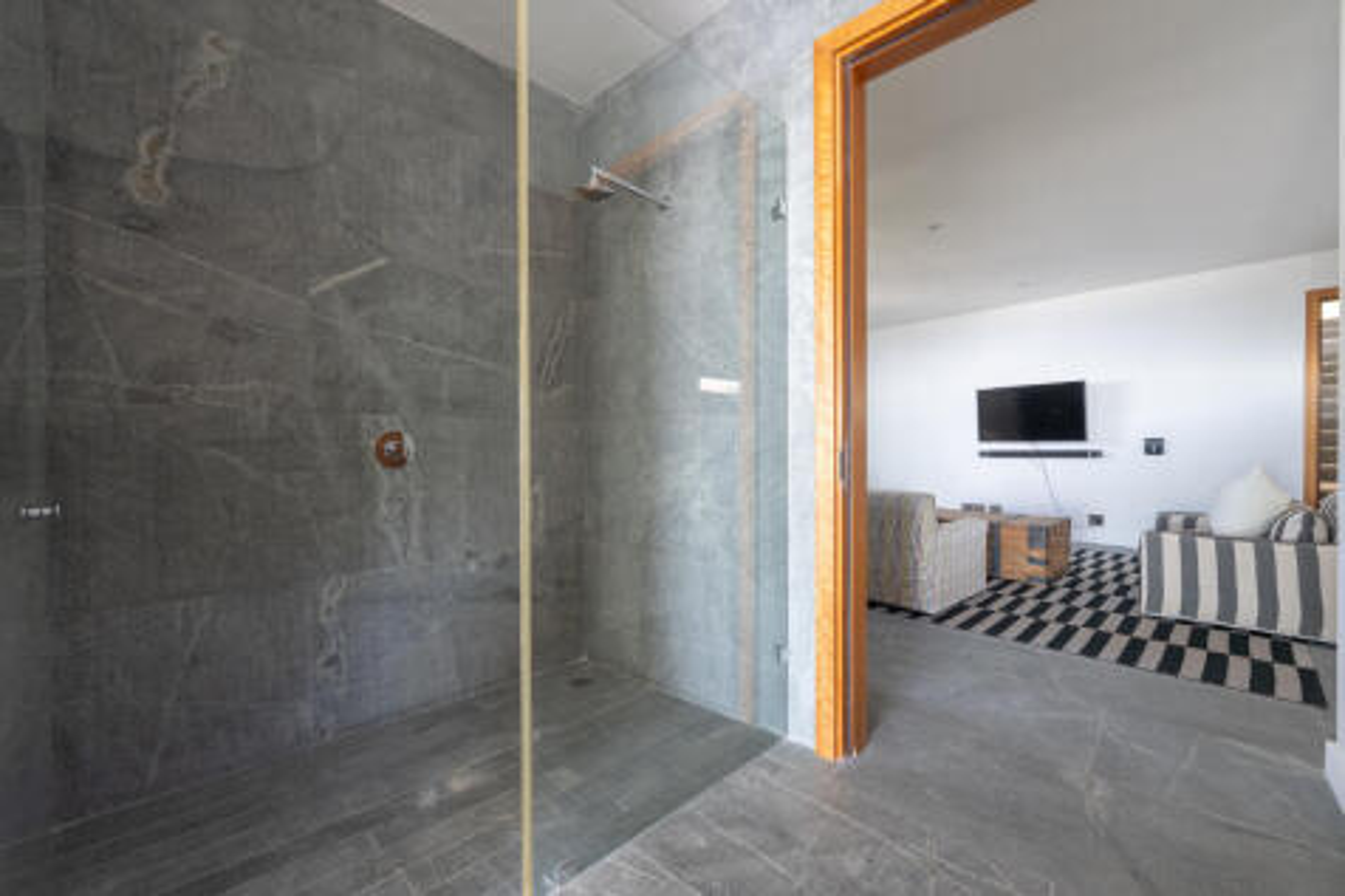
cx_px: 672
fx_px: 523
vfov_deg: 81.2
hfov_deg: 104.3
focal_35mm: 14
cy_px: 448
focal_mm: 14
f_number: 6.3
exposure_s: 1/15
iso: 320
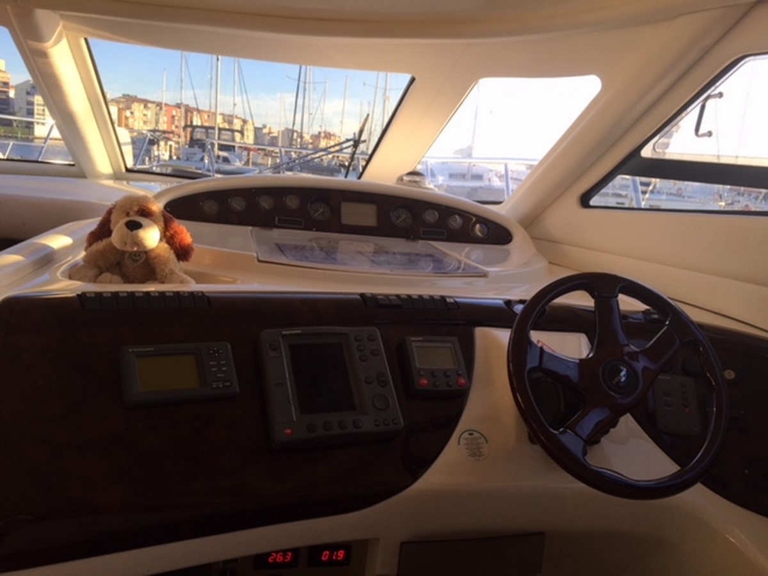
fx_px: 643
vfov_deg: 48.2
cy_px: 288
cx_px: 384
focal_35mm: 29
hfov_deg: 61.7
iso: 32
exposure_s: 1/130
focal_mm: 4.15
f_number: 2.2
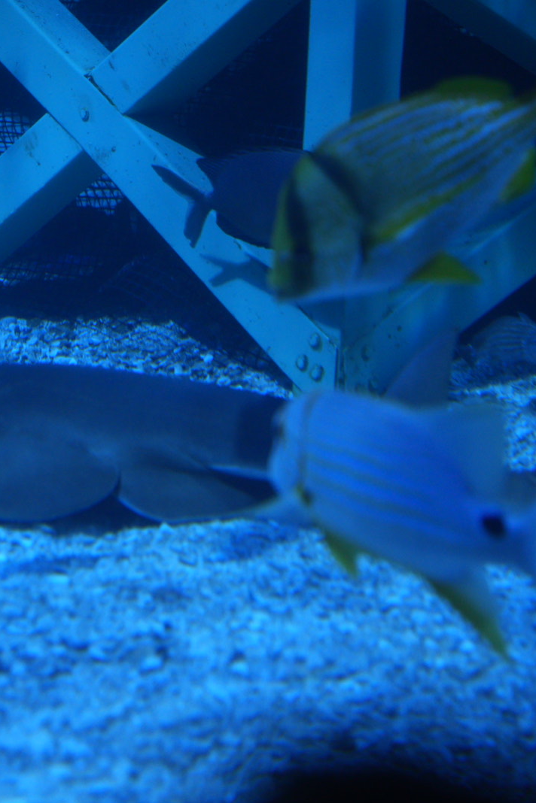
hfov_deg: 12.8
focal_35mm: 106
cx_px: 38
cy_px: 400
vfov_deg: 19.3
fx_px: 2367
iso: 2000
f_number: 2.8
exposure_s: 1/400
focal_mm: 70
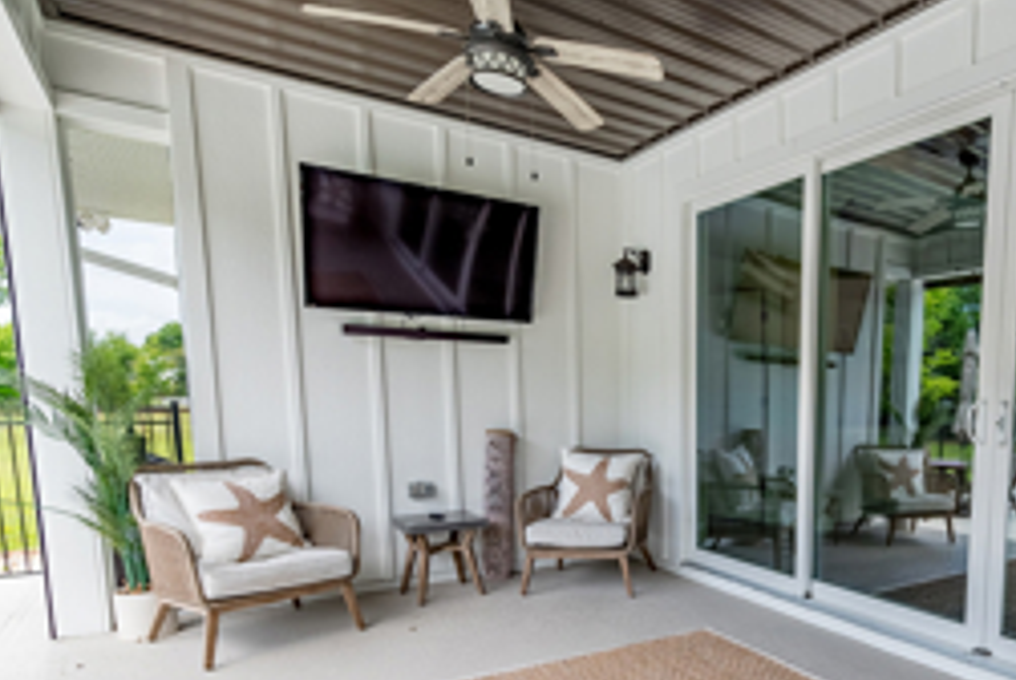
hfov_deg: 65.7
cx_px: 795
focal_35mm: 25
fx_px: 706
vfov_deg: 49.6
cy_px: 498
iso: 320
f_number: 8
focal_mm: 14
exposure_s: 1/1250
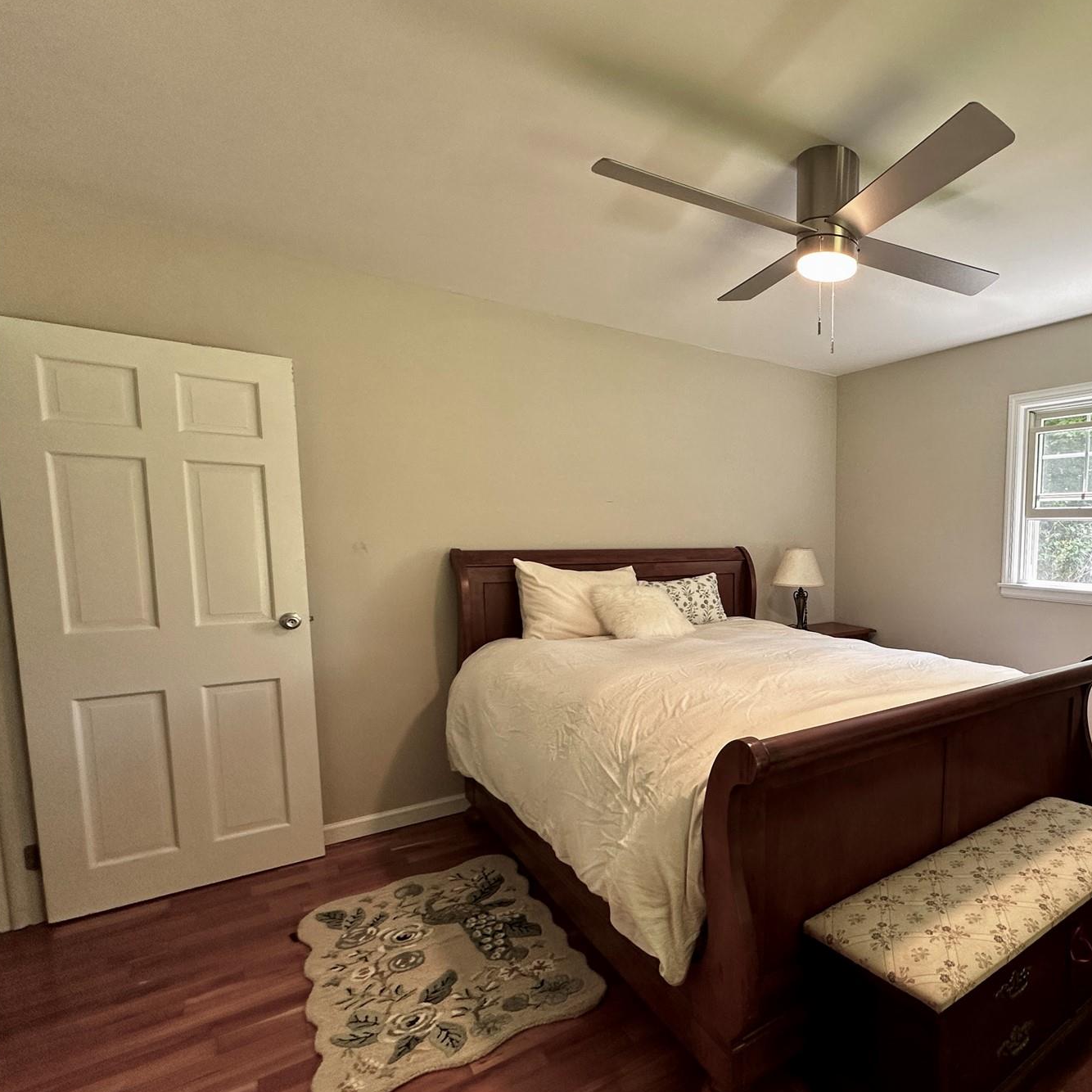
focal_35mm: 19
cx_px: 829
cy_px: 605
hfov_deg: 71.9
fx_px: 678
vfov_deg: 77.4
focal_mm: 2.22
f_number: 2.2
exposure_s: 1/99
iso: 125
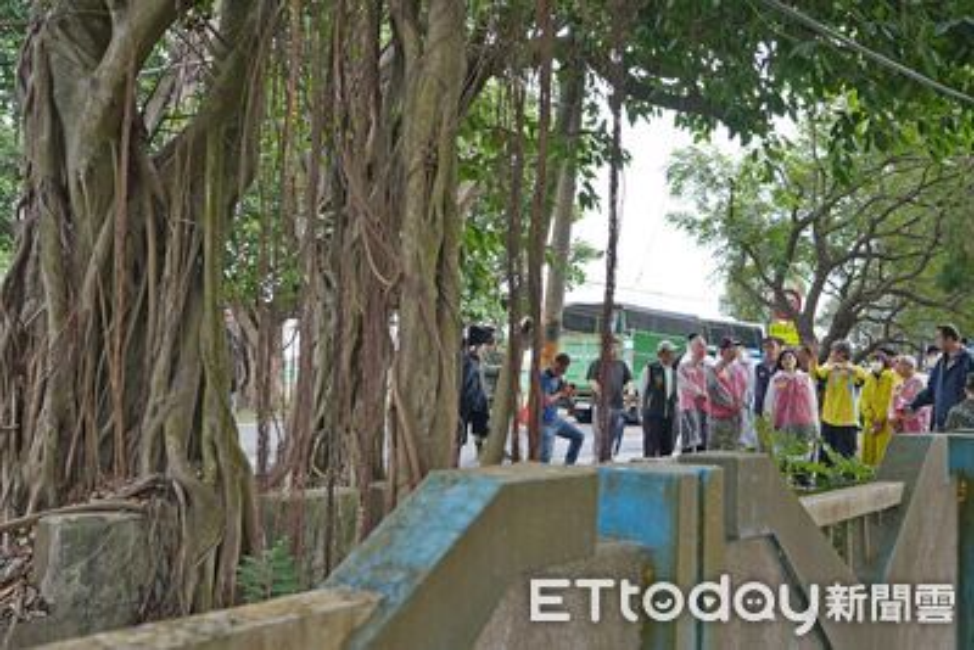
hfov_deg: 46.4
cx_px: 487
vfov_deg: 31.9
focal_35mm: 42
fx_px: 1137
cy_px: 325
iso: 125
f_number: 4.5
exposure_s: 1/125
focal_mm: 42
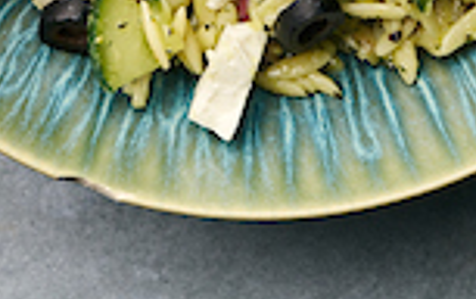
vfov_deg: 6.4
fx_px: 2597
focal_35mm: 200
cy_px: -318
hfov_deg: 10.5
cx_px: 249
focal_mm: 50
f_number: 8
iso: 200
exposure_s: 1/125
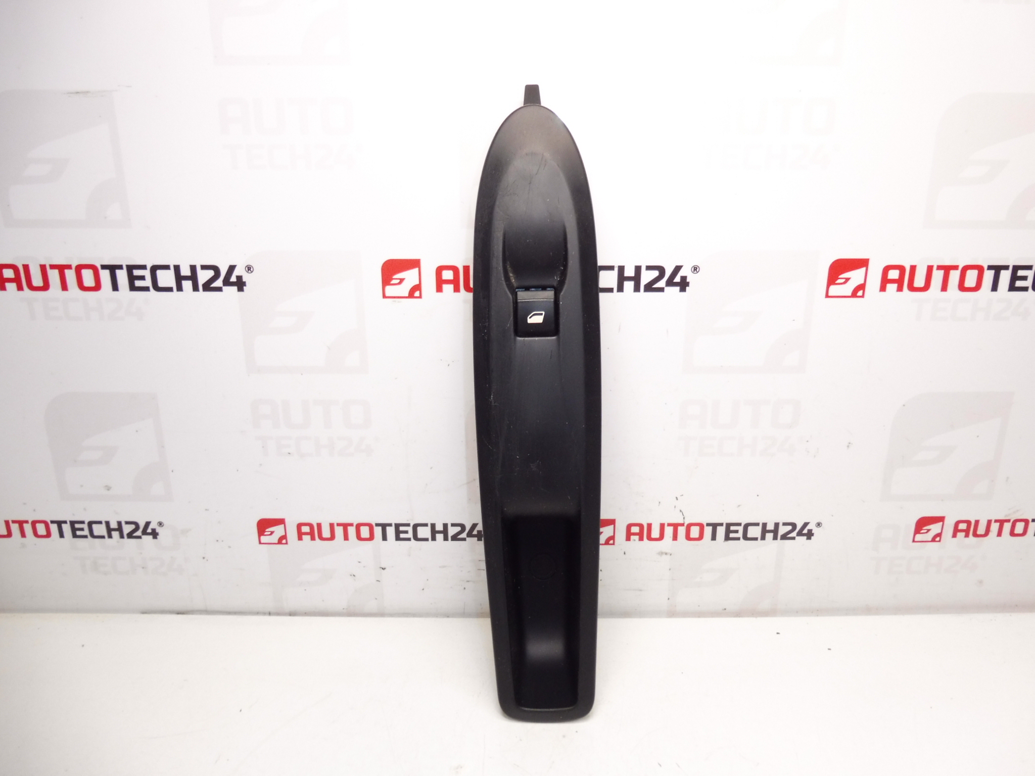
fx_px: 718
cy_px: 388
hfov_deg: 71.6
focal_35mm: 24
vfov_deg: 56.8
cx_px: 518
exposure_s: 1/80
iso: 200
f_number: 3.5
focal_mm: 4.3
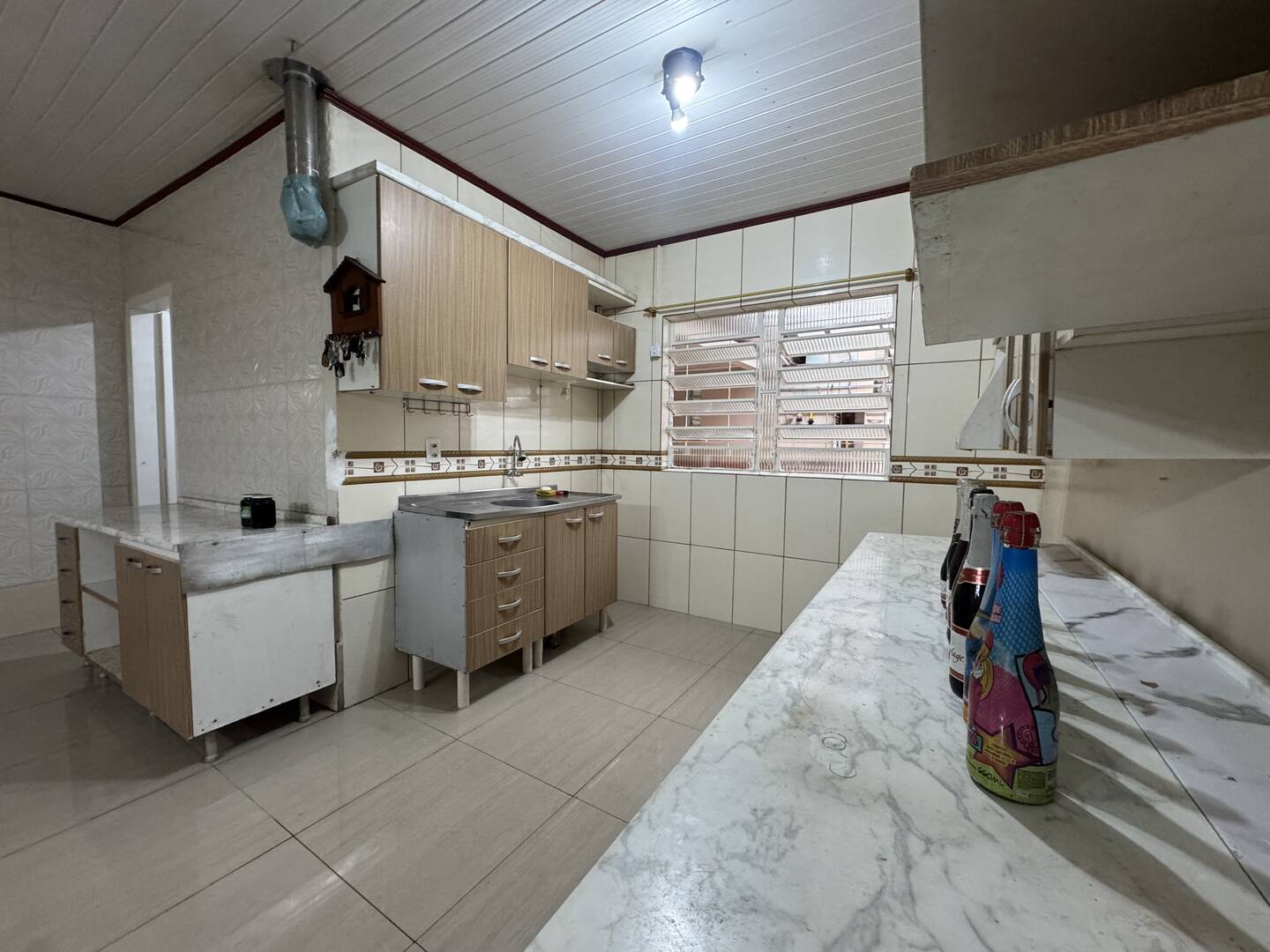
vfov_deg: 85.7
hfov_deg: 102.1
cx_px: 635
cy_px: 476
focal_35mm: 14
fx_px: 514
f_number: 2.2
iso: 320
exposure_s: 1/60
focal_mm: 2.22
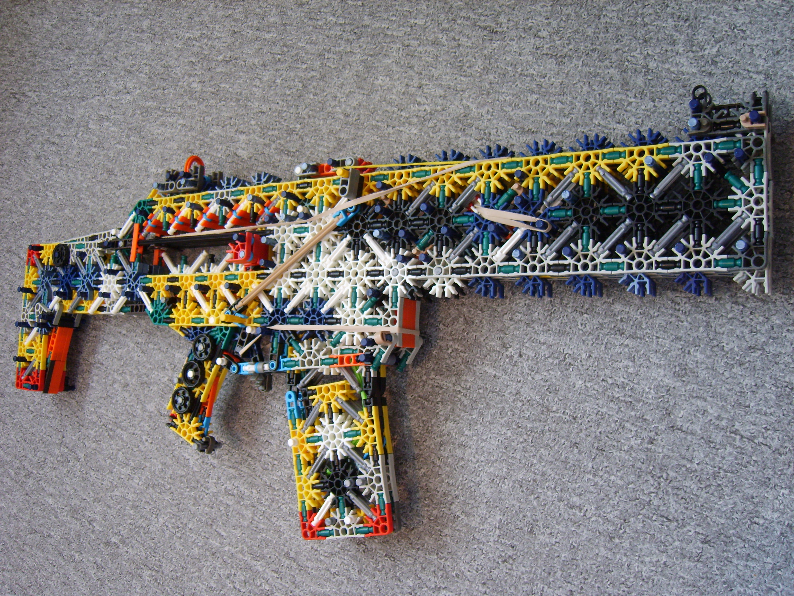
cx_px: 397
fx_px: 803
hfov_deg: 52.6
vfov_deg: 40.7
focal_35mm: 35
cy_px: 298
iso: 113
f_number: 2.8
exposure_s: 1/30
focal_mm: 7.4
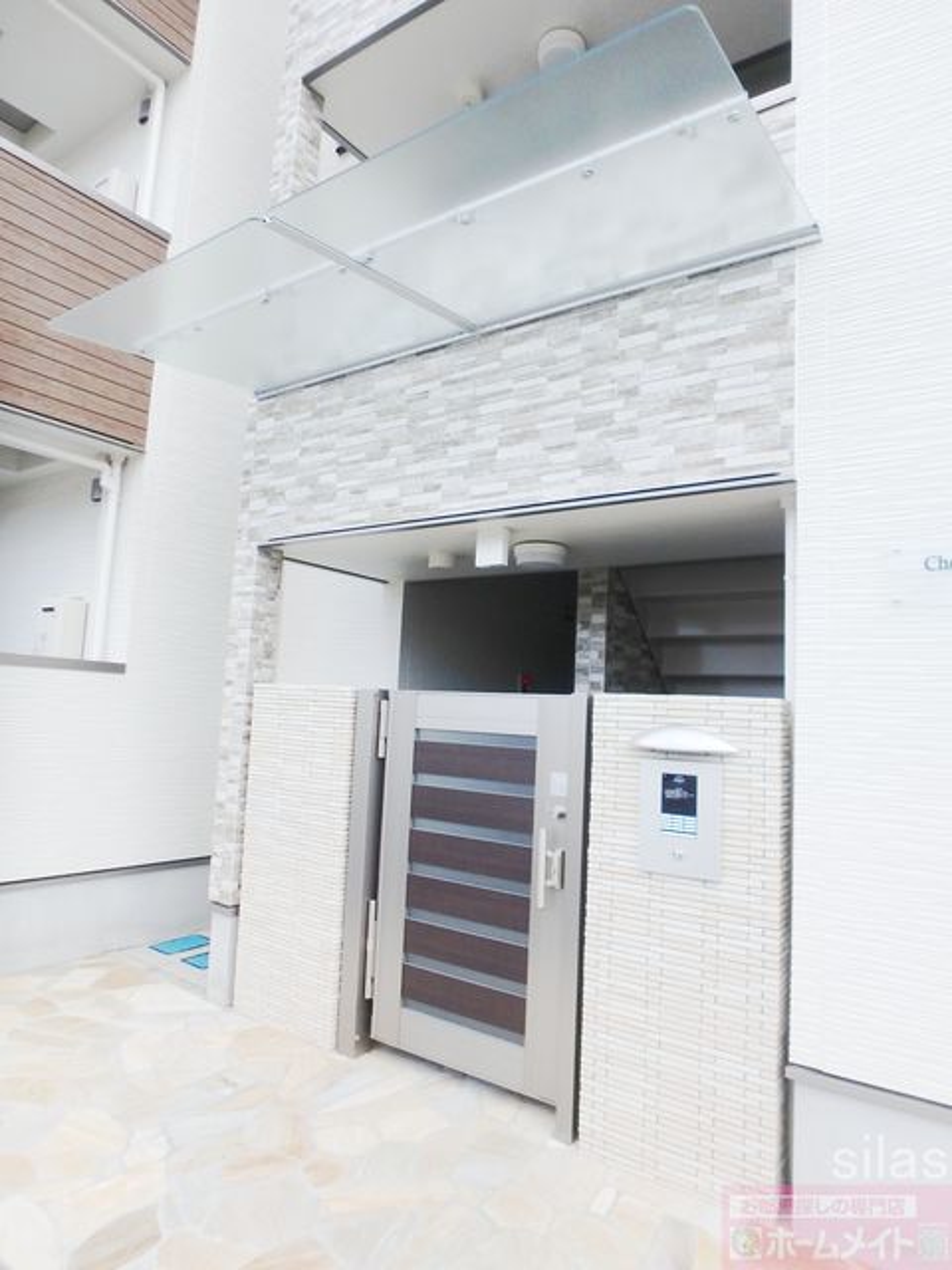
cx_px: 476
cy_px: 635
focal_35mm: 21
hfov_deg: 63.4
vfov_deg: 79.0
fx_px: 770
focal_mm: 3.7
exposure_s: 1/320
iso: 125
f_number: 3.5
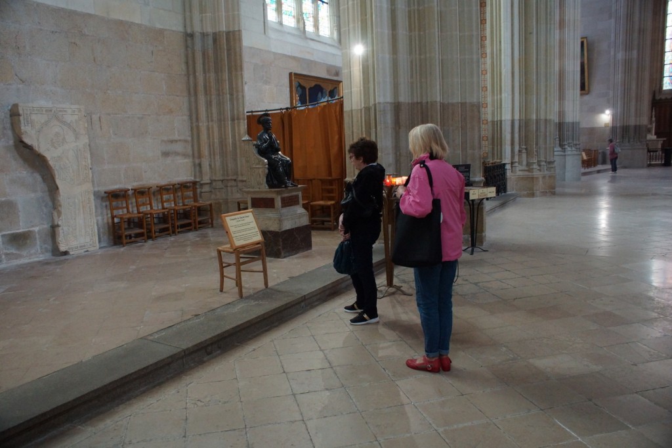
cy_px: 224
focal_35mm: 30
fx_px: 560
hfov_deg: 61.9
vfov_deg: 43.6
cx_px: 336
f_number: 4
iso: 1600
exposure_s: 1/60
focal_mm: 20
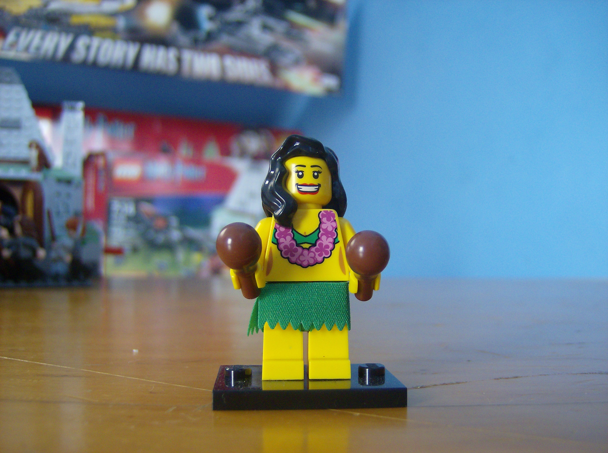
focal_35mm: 36
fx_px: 631
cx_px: 304
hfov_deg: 51.5
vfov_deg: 39.5
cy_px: 226
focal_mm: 6
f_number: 2.8
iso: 200
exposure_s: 1/12.7
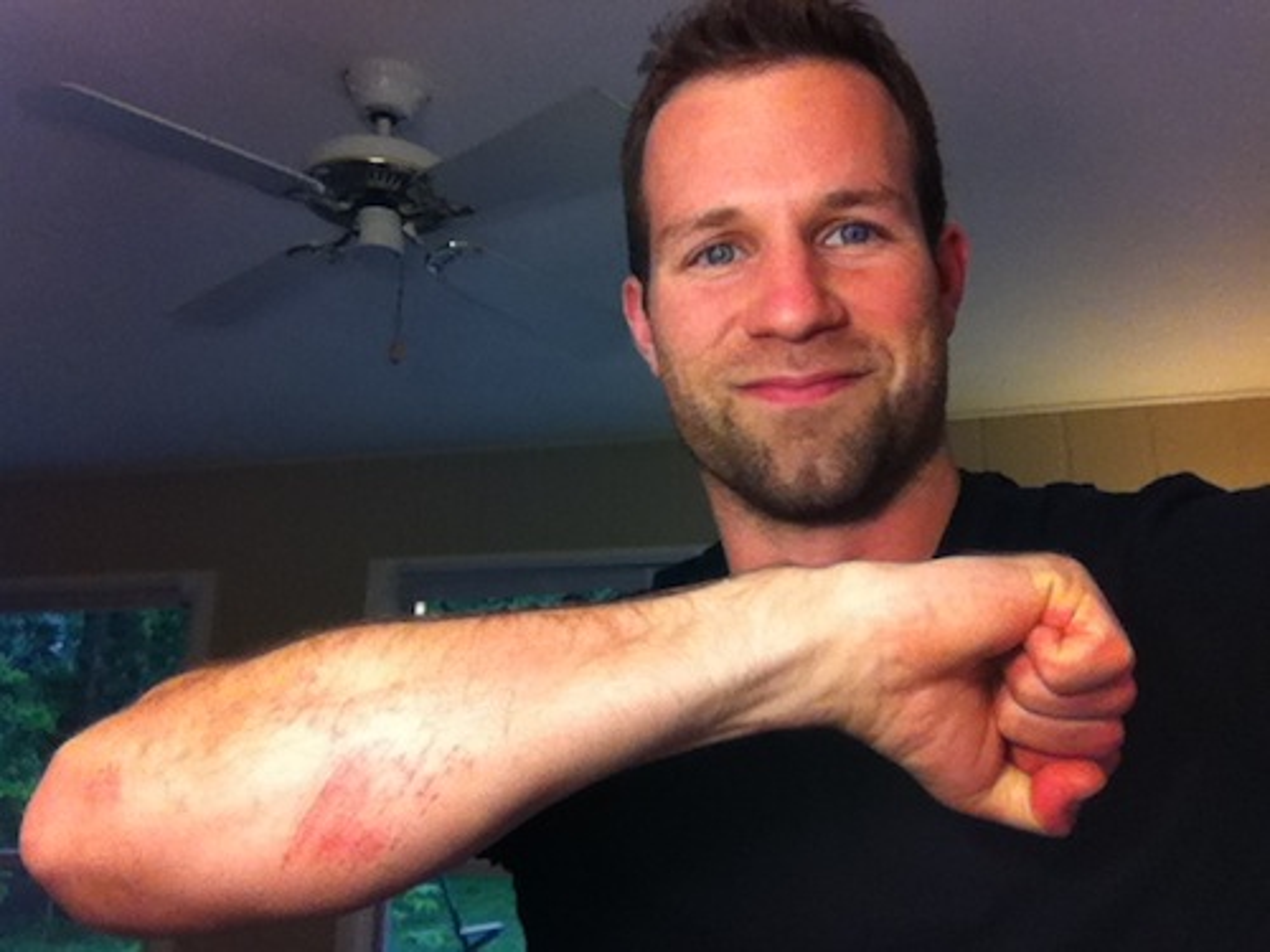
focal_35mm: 35
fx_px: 1284
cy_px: 476
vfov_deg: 40.7
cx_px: 635
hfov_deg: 52.6
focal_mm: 3.85
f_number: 2.4
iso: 160
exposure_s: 1/120
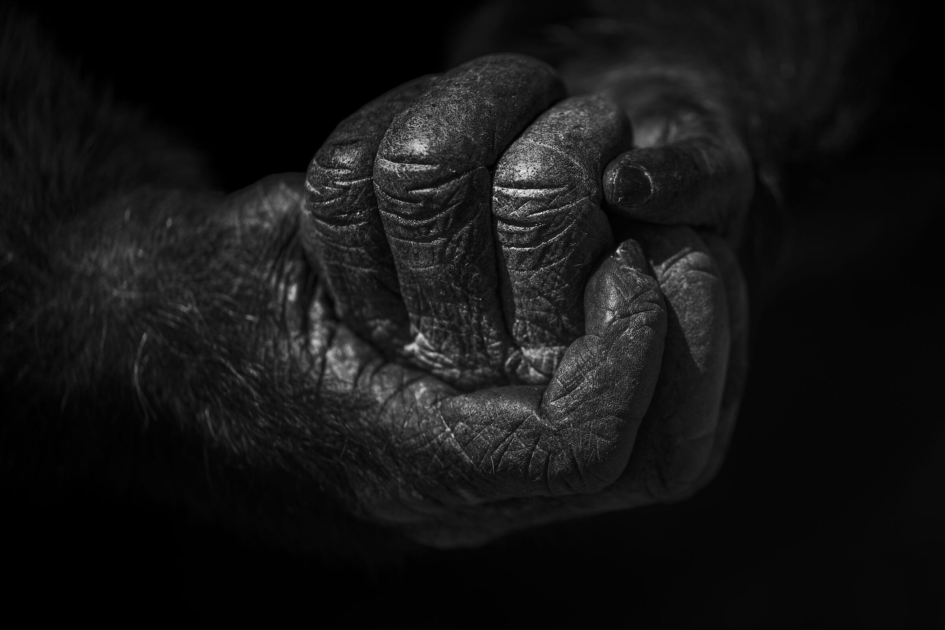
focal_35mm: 200
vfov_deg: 6.9
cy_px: 315
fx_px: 5250
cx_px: 472
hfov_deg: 10.3
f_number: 2.8
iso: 64
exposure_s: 1/1250
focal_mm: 200
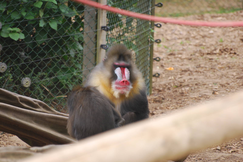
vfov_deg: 3.1
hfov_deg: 4.6
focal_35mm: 450
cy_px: 81
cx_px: 122
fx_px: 3041
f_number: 5.6
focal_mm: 300
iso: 320
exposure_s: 1/125
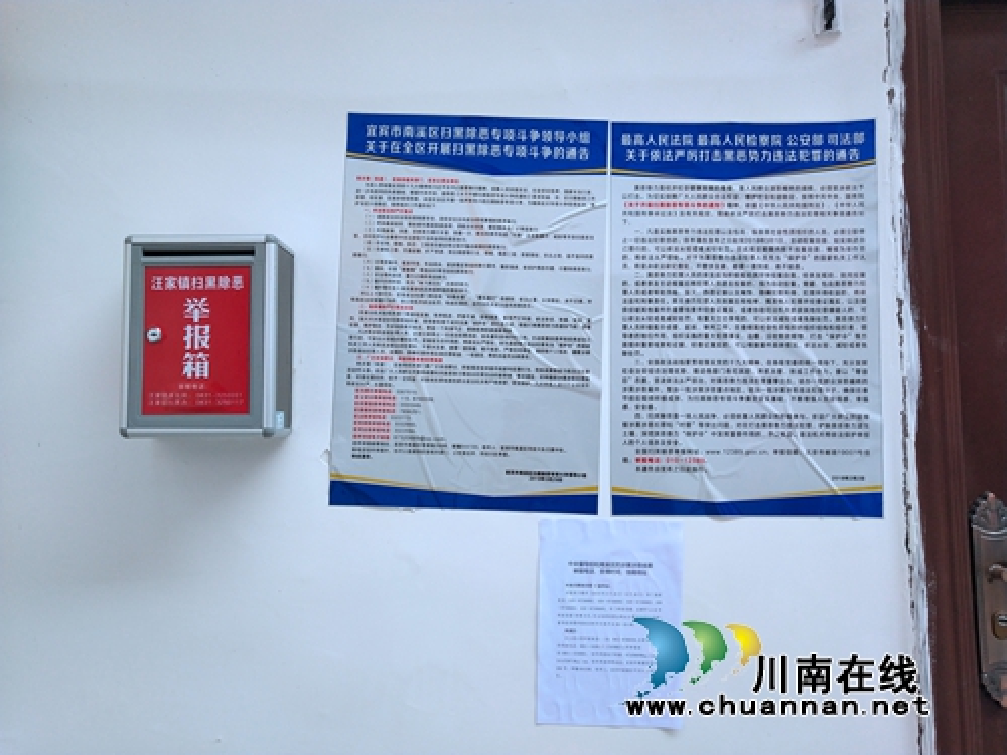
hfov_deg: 60.0
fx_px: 873
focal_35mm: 30
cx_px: 504
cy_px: 378
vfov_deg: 46.8
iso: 50
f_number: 1.8
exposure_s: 1/434
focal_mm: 3.95
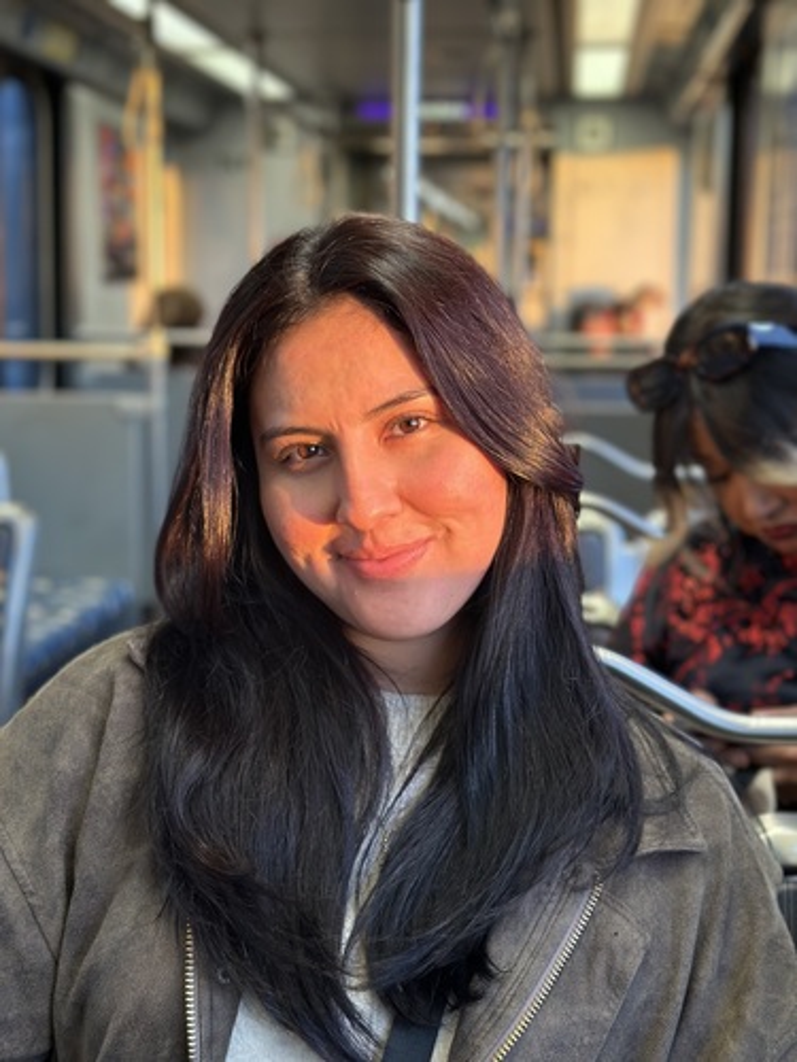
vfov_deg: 39.7
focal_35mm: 48
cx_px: 398
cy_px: 531
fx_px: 1474
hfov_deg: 30.3
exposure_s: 1/108
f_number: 1.78
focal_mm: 6.86
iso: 125
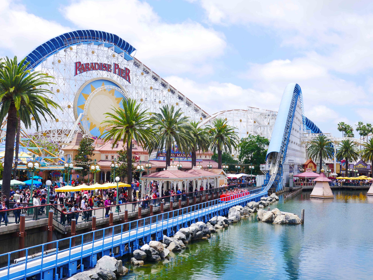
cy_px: 140
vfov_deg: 31.5
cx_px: 186
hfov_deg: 41.2
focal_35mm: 46
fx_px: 496
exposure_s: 1/250
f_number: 9
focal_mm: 23
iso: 200
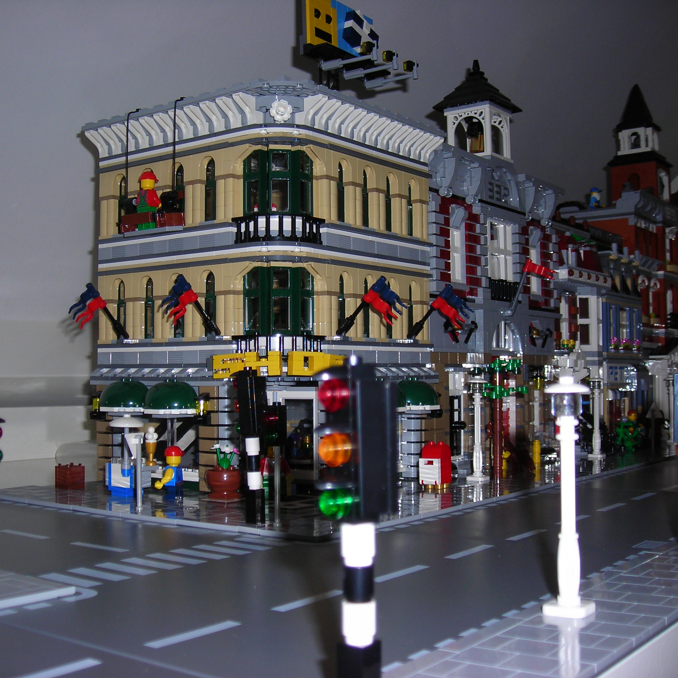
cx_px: 300
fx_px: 997
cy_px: 338
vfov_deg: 37.6
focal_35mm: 45
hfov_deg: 37.5
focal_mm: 6.3
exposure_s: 1/60.1
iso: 50
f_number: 3.2
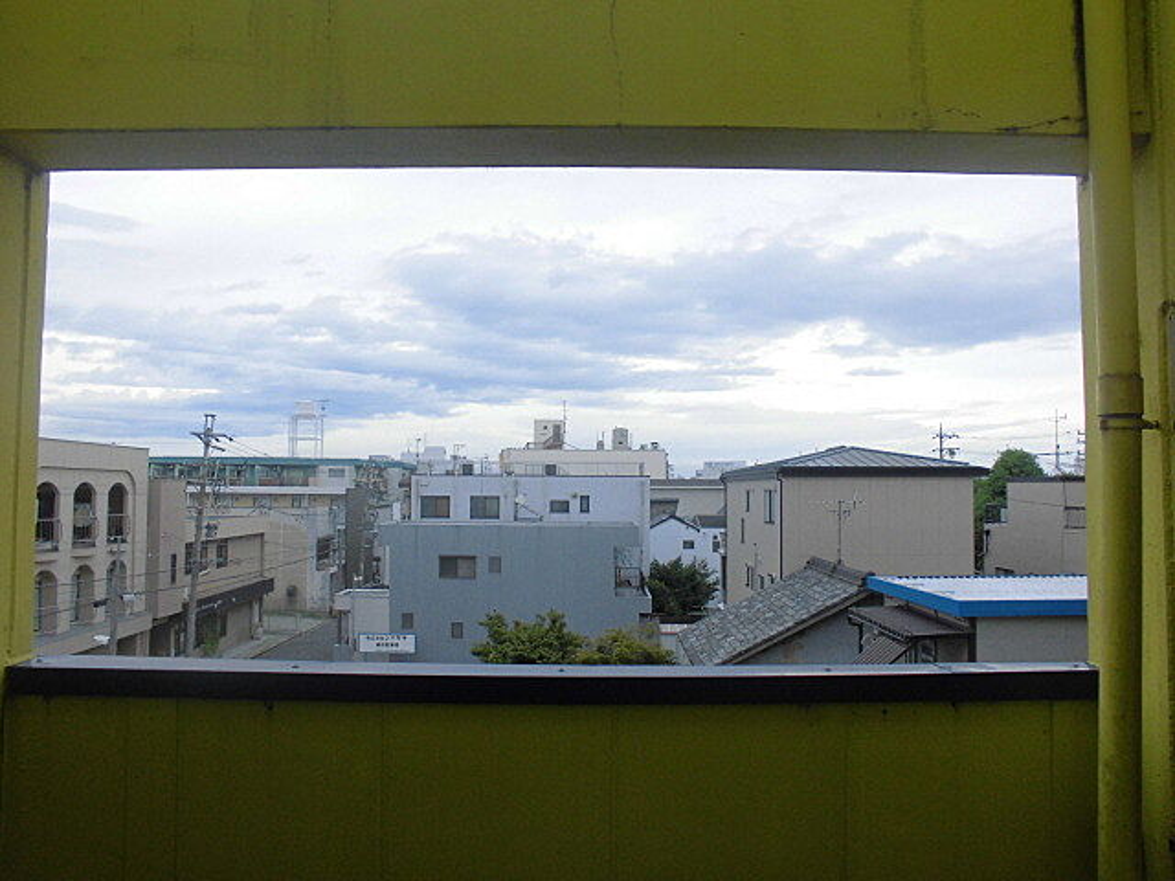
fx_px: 883
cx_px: 588
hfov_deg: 67.3
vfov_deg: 53.1
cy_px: 440
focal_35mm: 26
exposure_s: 1/100
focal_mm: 4.6
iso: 100
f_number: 3.5
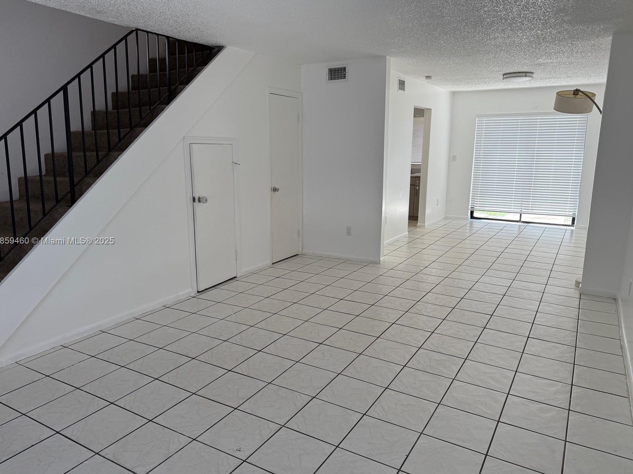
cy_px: 242
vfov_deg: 54.9
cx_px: 312
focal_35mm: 25
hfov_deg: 69.4
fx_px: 457
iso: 100
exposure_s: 1/410
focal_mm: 6.76
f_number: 1.78
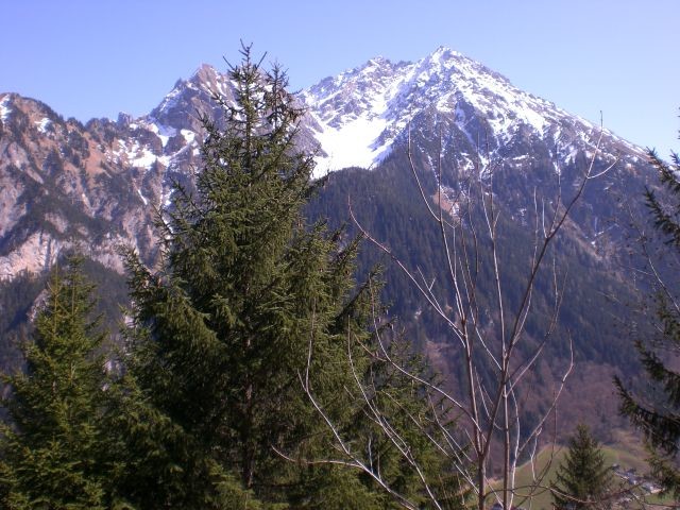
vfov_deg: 37.7
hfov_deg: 49.0
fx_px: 746
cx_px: 340
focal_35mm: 38
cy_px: 255
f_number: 4.4
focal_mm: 6.3
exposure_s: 1/250
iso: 50
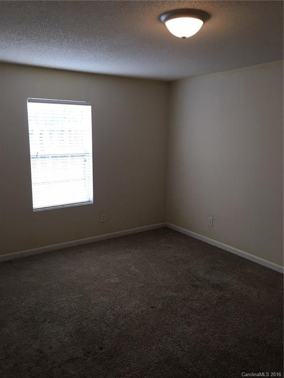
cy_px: 189
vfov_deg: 61.7
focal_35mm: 29
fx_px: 317
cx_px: 142
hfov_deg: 48.2
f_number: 2.2
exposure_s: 1/30
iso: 25
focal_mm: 4.15
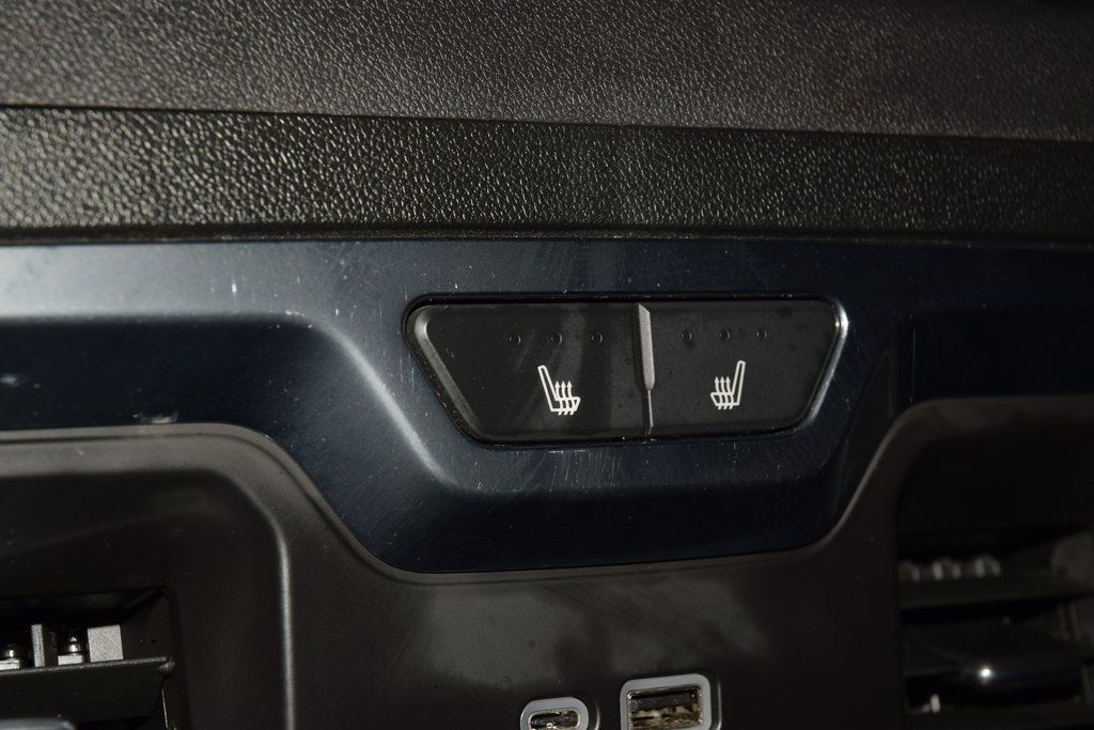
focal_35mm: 93
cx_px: 547
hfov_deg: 21.9
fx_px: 2826
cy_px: 365
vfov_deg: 14.7
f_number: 8
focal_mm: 62
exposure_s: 1/125
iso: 100
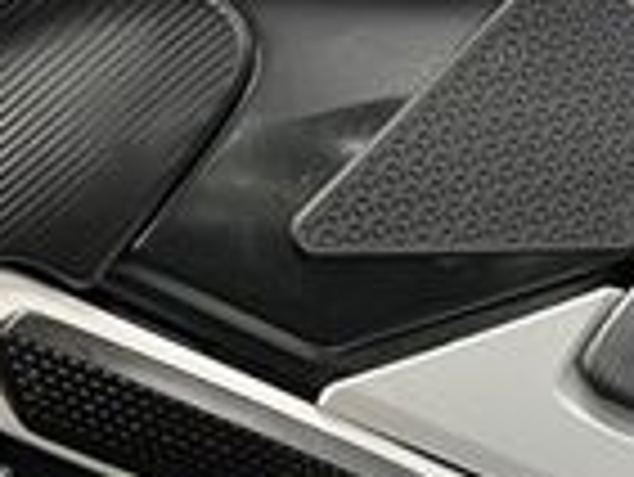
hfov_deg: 16.5
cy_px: 684
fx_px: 2163
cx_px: 553
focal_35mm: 118
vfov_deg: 12.1
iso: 250
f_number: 1.6
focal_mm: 5.1
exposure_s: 1/50
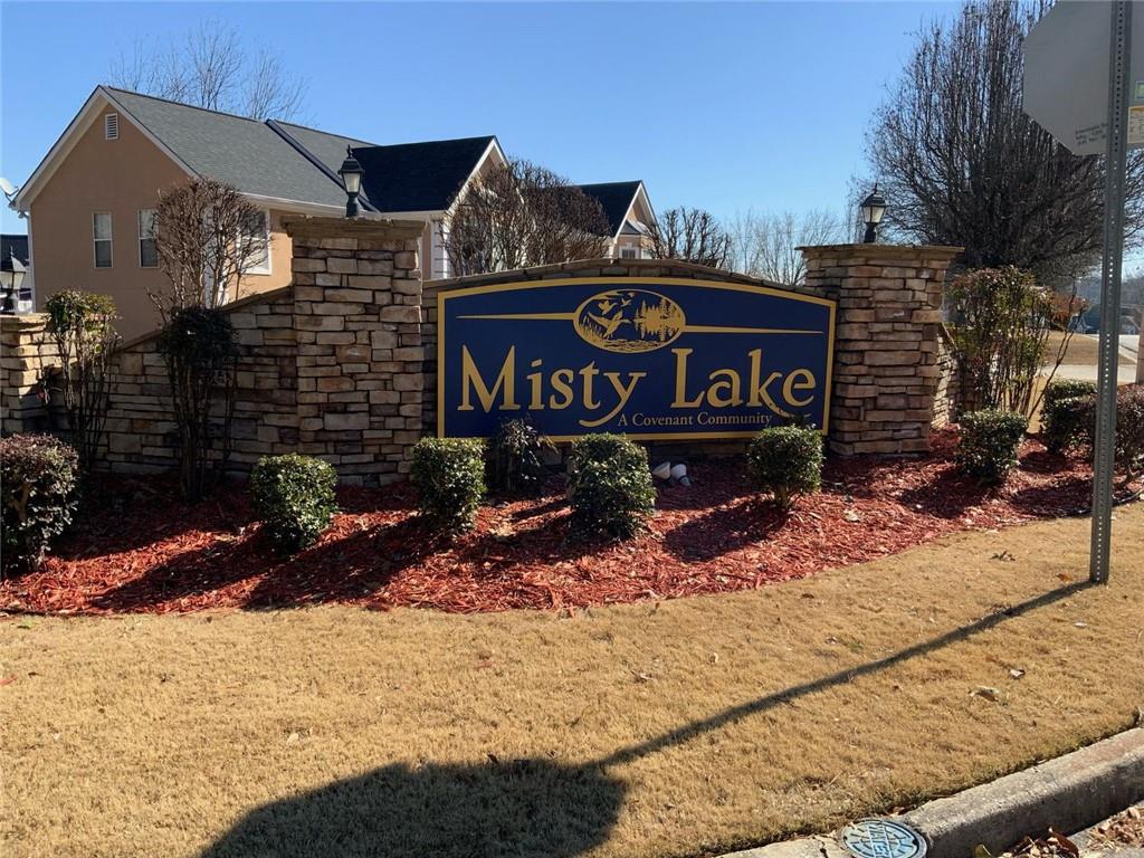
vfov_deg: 48.2
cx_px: 572
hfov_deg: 61.7
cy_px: 429
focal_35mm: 29
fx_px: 958
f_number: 1.8
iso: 16
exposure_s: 1/1250
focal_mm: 3
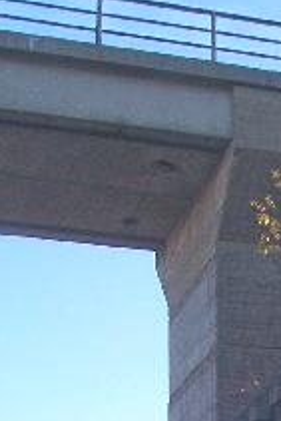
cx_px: 353
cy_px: 561
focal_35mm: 117
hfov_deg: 11.5
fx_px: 1368
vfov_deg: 16.4
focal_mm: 7
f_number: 5.6
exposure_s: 1/180
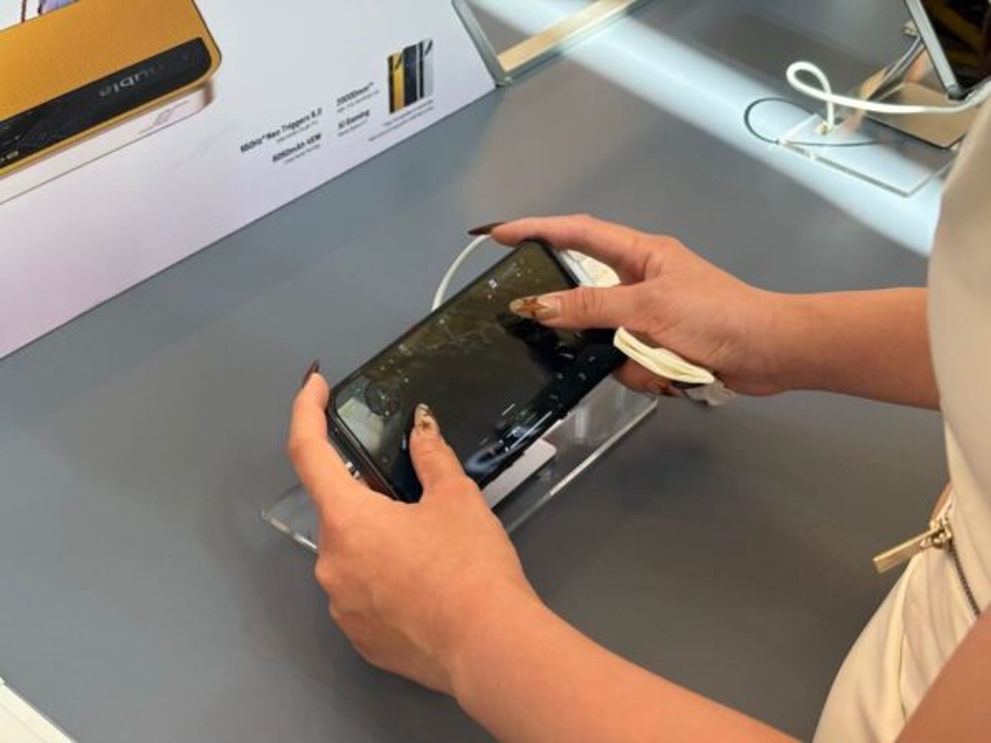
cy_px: 372
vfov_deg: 28.0
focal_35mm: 52
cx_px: 496
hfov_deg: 36.8
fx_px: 1489
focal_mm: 5.96
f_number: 1.6
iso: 50
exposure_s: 1/100
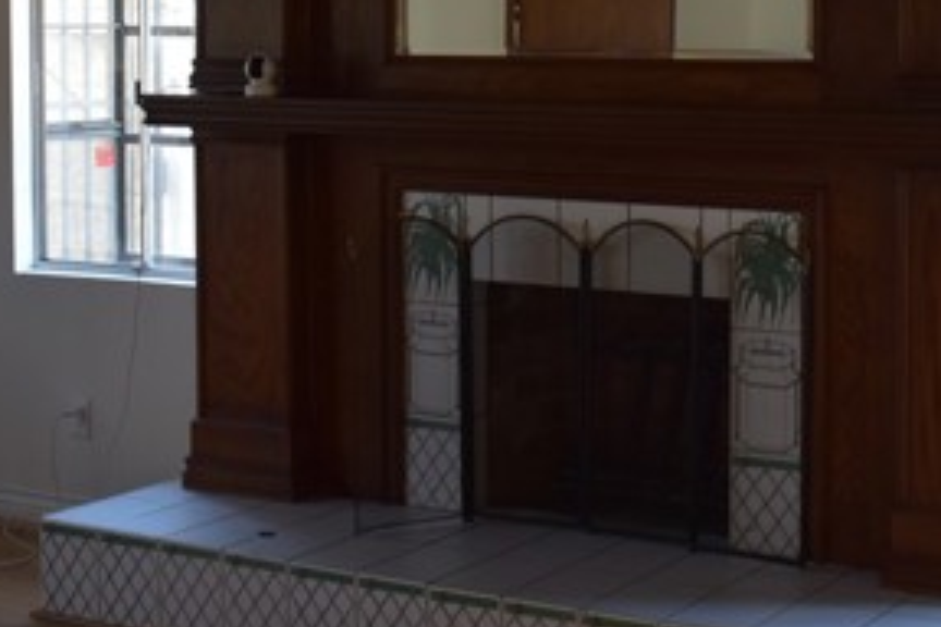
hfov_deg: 25.3
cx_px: 552
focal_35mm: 80
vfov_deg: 16.9
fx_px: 2091
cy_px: 80
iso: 400
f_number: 4
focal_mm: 24
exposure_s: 1/40
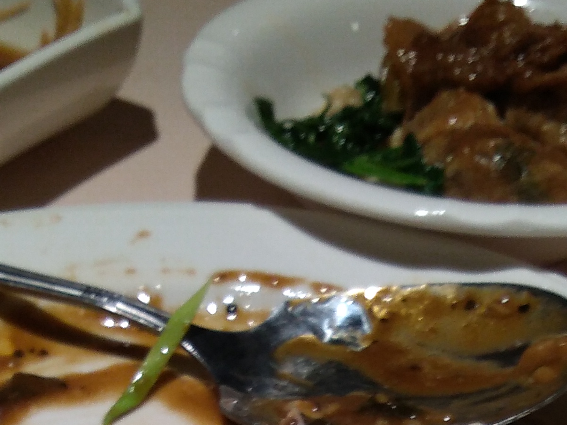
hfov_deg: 21.7
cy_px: 695
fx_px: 1474
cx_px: 340
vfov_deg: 14.9
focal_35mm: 90
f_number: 2.2
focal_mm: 3.46
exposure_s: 1/40
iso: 127
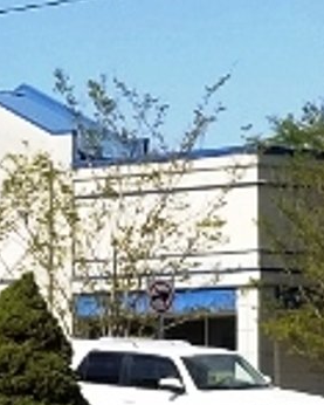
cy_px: 411
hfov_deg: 13.9
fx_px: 1330
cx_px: 113
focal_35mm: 111
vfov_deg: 16.9
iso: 50
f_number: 1.7
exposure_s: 1/2976
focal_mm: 4.25
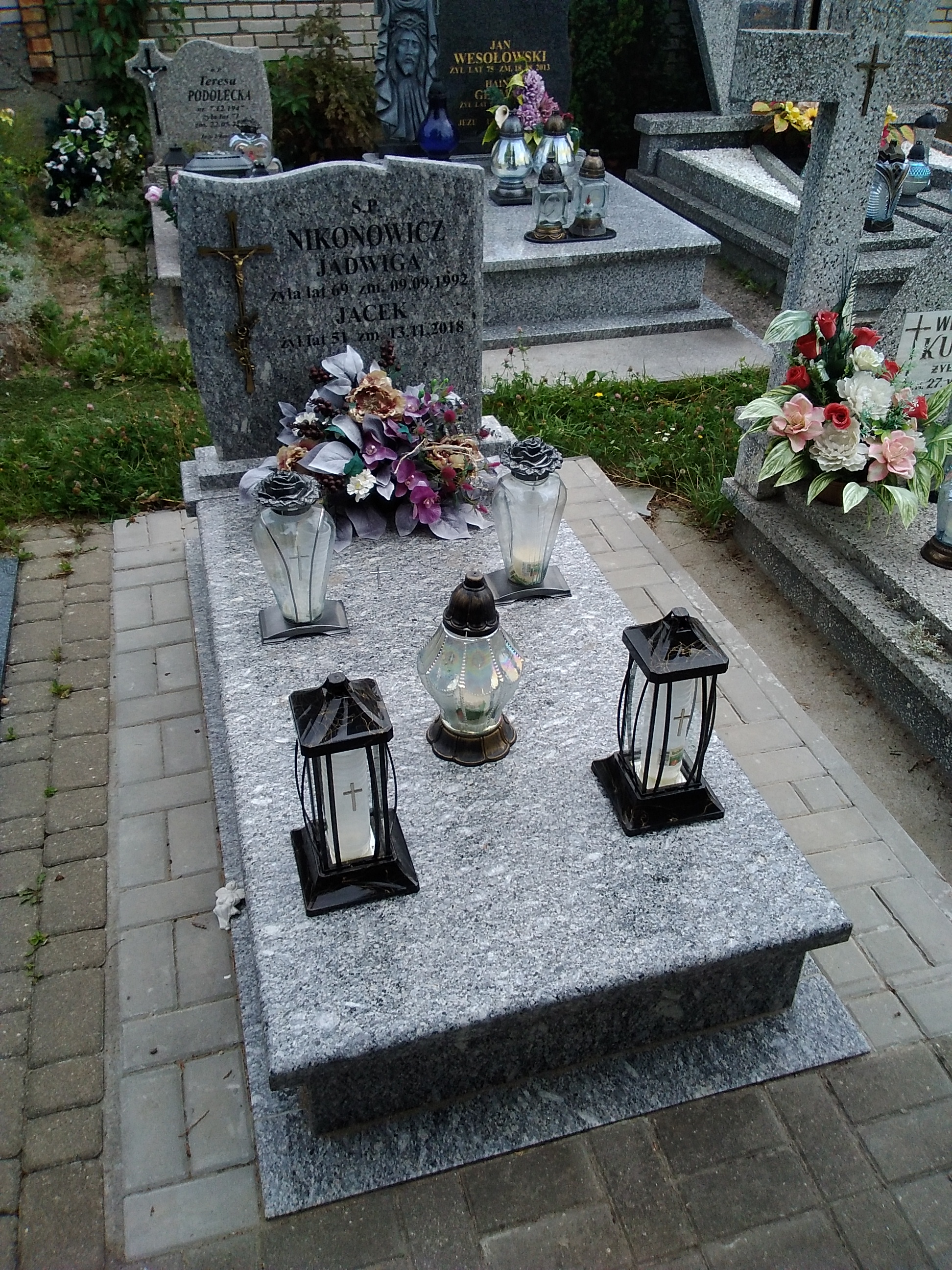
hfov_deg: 48.2
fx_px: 1063
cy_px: 635
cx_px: 476
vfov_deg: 61.7
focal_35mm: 29
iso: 100
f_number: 2.4
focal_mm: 2.39
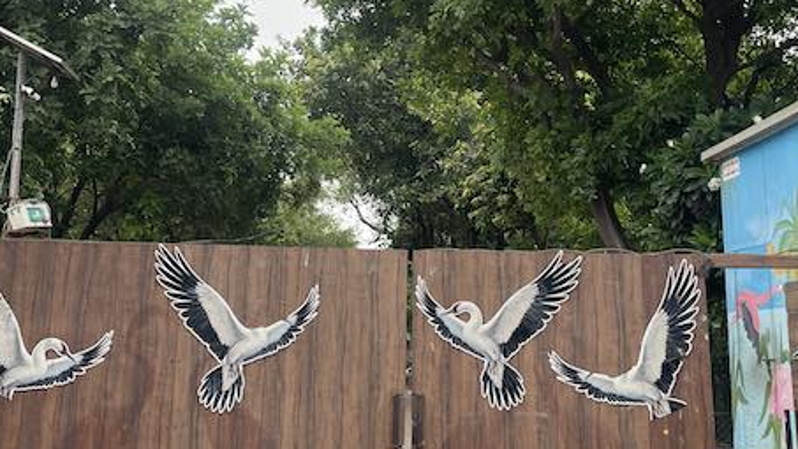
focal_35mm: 50
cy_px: 95
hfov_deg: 41.3
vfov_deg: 23.6
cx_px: 393
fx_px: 1058
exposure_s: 1/403
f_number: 1.6
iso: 32
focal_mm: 4.2
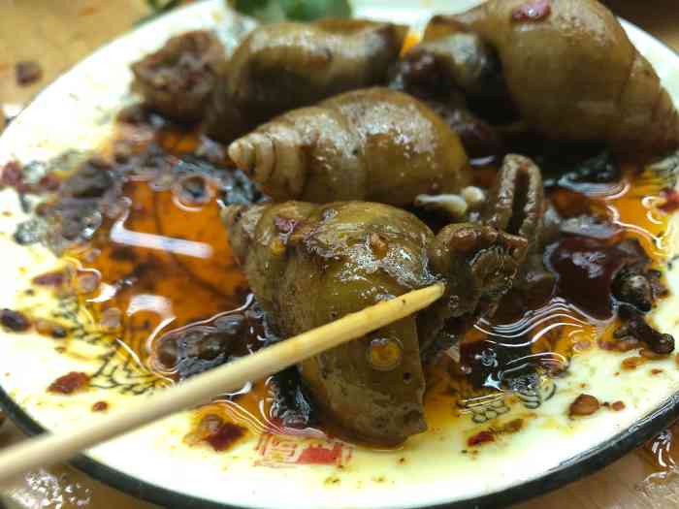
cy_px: 254
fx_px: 549
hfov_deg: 63.4
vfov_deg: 49.7
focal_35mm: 28
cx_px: 340
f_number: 1.8
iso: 40
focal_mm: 3.99
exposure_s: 1/20
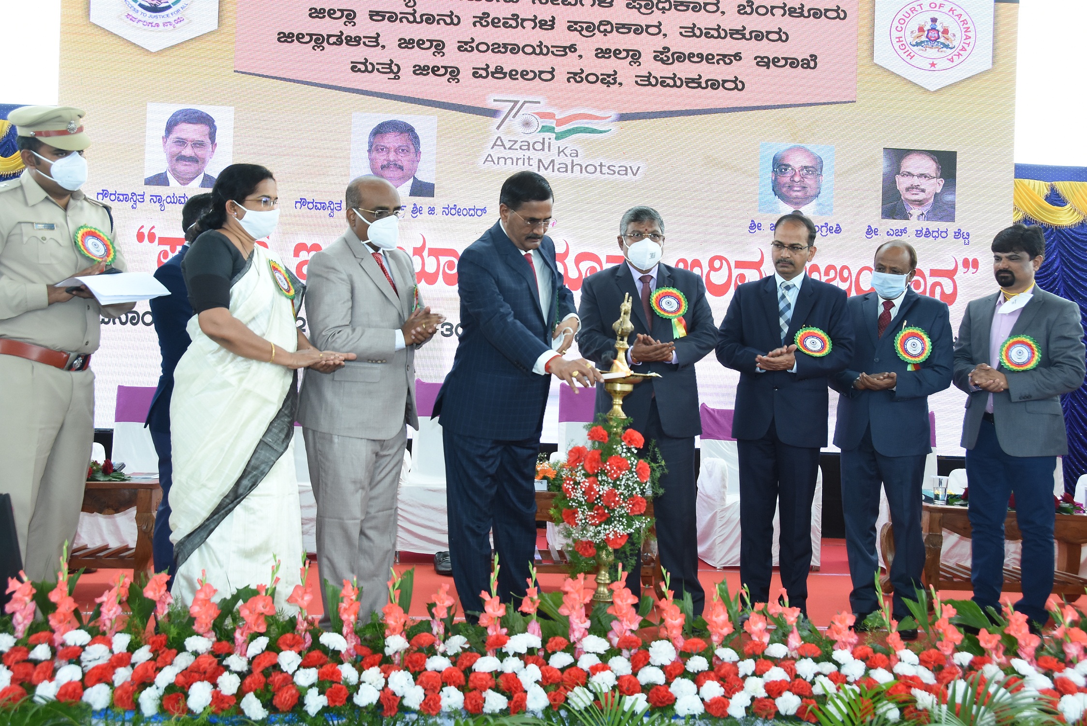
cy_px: 363
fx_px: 1087
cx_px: 544
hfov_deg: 53.1
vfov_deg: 36.9
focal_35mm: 36
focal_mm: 24
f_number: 6.3
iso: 1000
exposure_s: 1/200
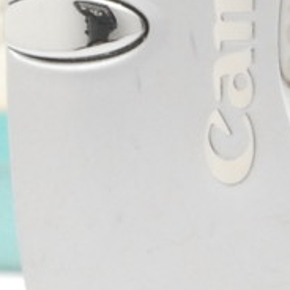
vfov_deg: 2.9
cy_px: -273
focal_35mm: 612
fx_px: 5798
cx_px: 197
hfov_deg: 2.9
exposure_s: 1/125
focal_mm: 55
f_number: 22
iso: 1000
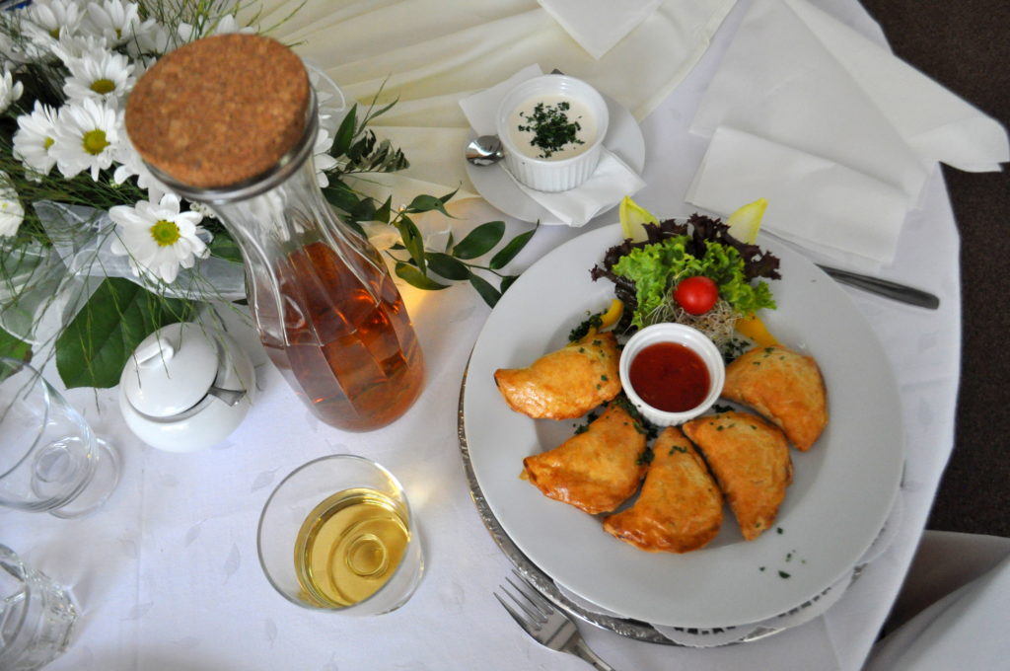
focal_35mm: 27
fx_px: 757
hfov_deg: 67.4
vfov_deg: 47.8
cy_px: 336
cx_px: 505
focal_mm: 18
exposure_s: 1/200
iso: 1600
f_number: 3.5
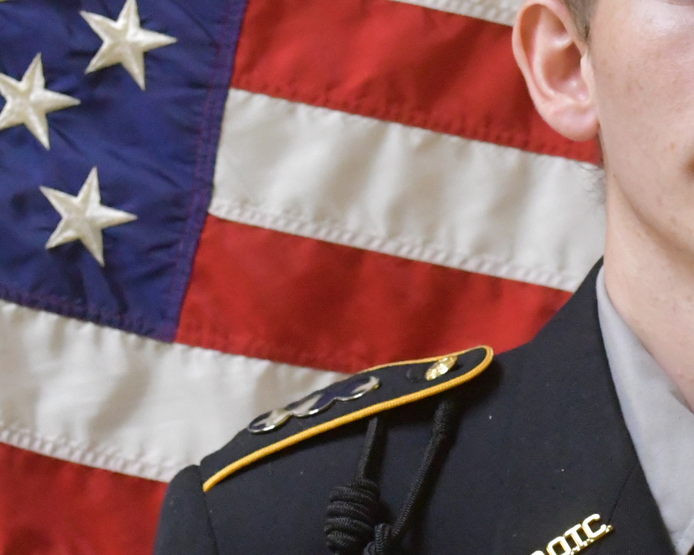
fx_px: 3163
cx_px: 891
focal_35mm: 154
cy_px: 330
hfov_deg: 12.2
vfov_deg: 10.0
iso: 6400
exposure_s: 1/125
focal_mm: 34
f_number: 5.6
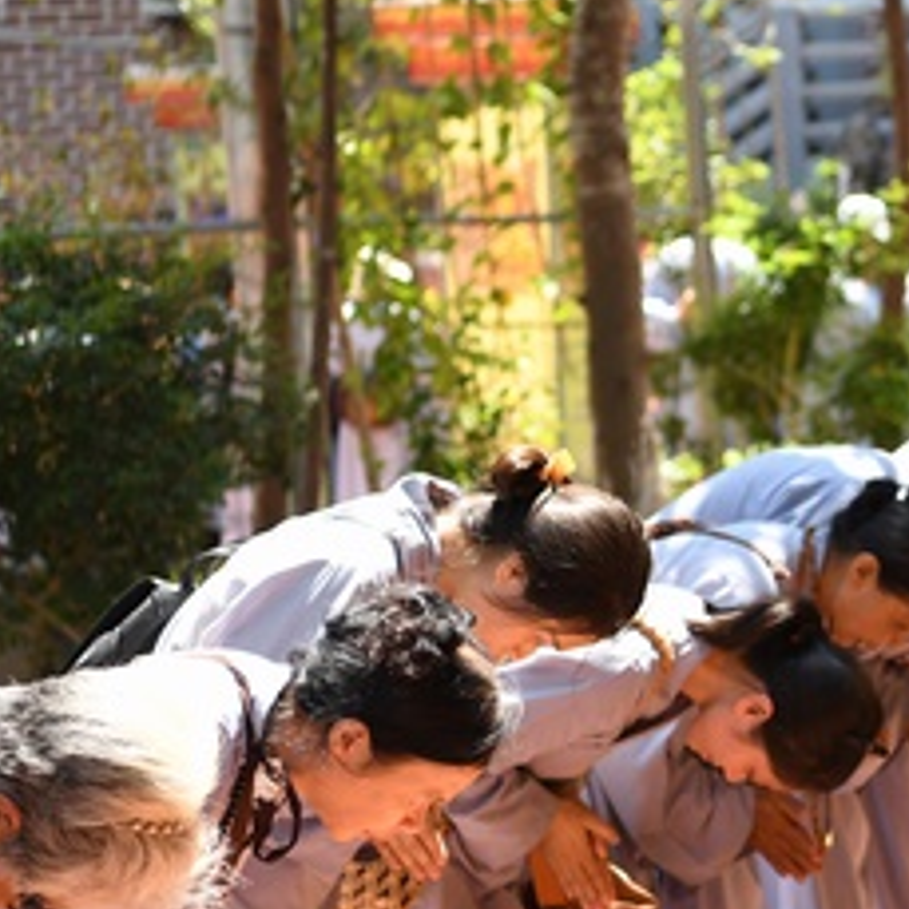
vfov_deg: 12.0
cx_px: 1223
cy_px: 447
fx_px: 4308
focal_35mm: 145
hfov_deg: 11.7
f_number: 3.5
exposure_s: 1/1000
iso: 500
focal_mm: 60
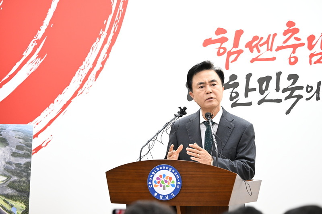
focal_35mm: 200
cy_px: 107
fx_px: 1788
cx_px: 161
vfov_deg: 6.9
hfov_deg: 10.3
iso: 2000
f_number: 5.6
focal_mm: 200
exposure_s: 1/200
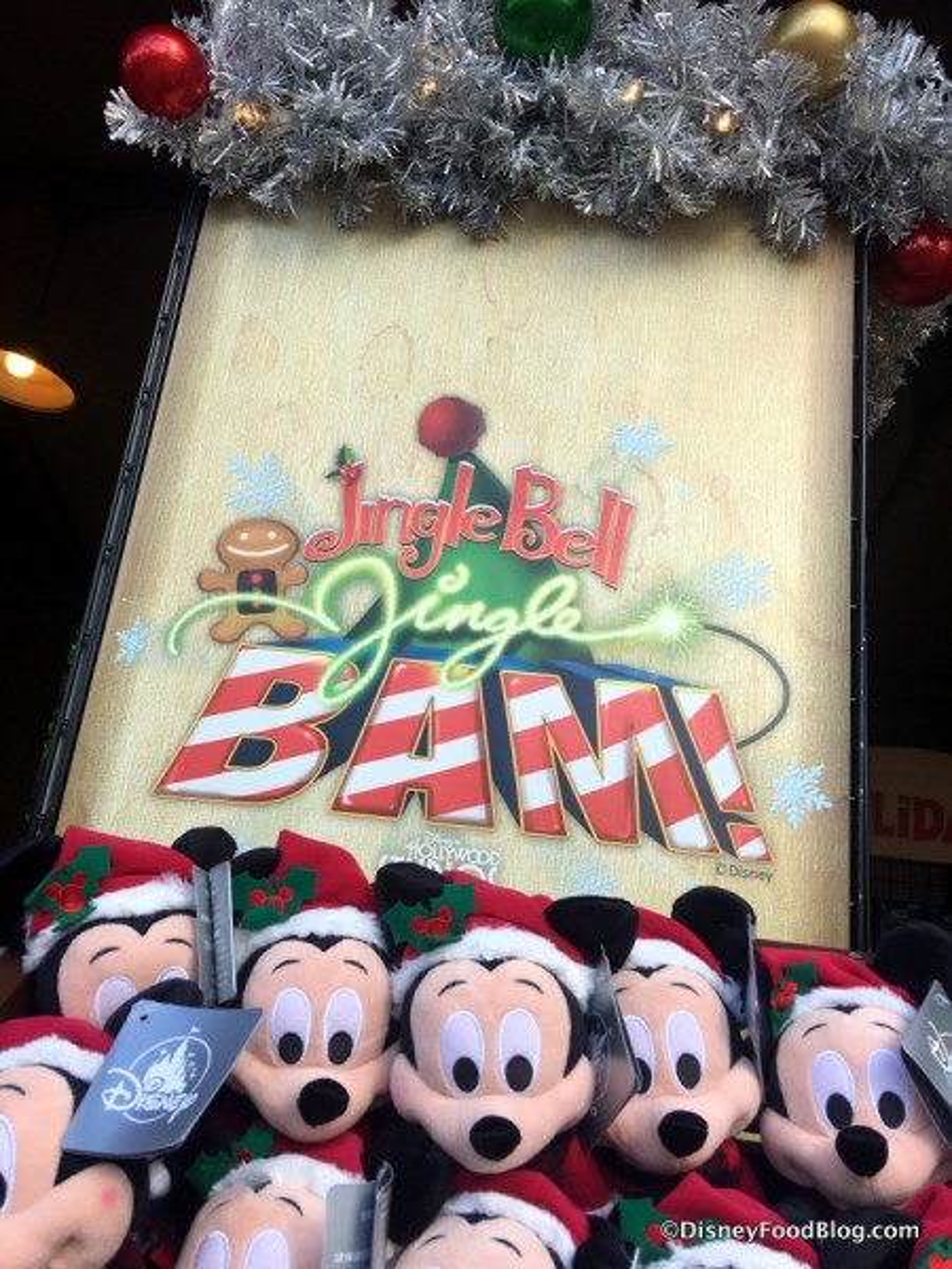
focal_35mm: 29
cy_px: 634
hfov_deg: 48.2
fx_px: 1063
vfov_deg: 61.7
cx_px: 476
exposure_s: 1/314
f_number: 2.2
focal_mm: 4.15
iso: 25
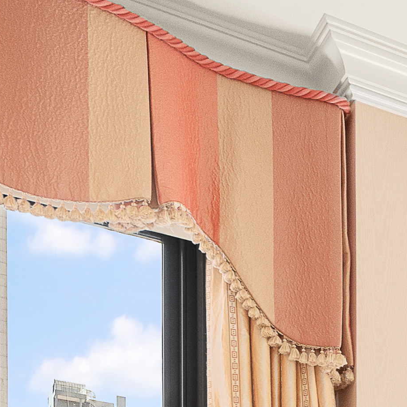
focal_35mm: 84
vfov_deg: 16.7
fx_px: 1117
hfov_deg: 16.0
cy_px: 755
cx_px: 820
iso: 640
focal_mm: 13
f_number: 11
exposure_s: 1/8
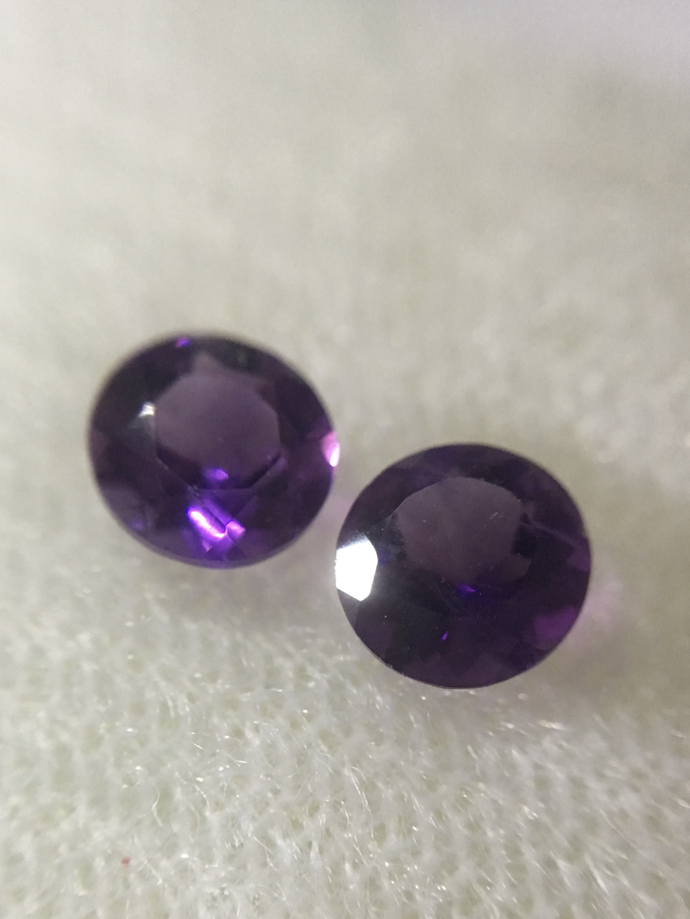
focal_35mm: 30
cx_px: 346
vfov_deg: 60.0
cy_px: 468
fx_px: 797
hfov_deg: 46.8
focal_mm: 4.15
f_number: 2.2
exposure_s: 1/33
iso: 200
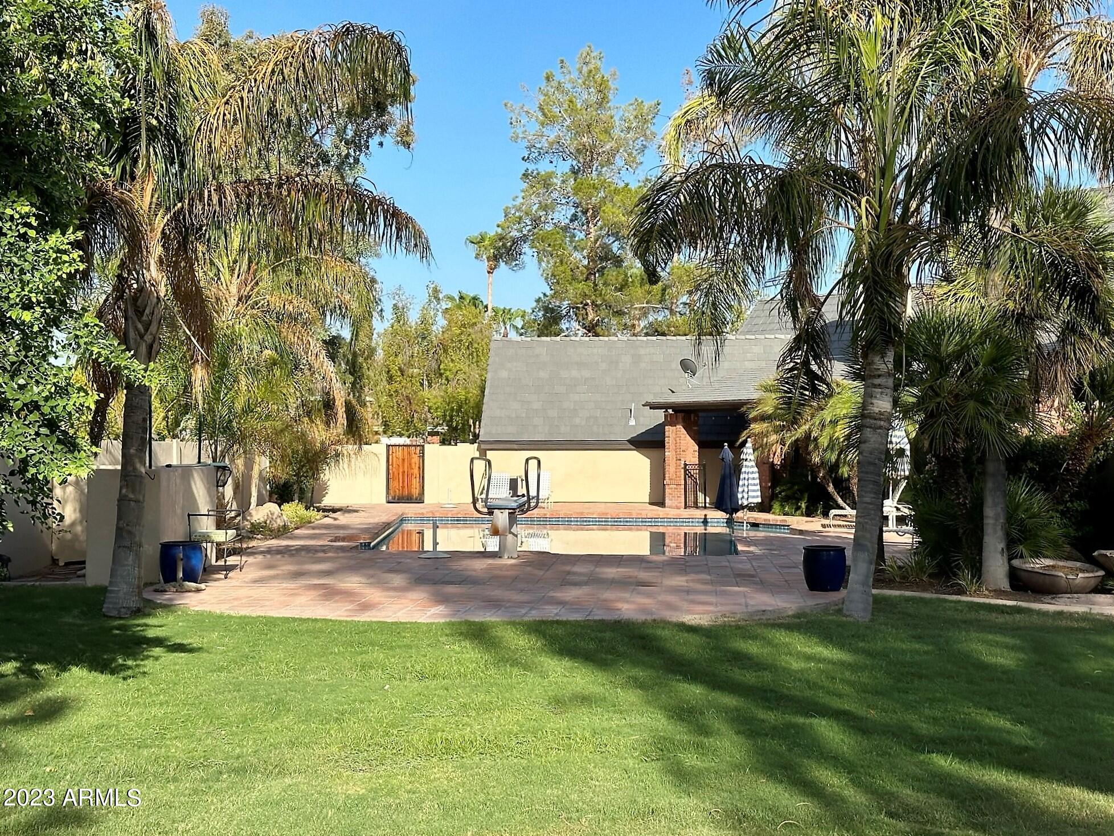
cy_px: 418
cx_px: 557
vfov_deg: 30.3
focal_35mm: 48
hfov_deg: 39.6
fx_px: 1545
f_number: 1.78
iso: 64
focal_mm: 6.86
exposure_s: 1/3731
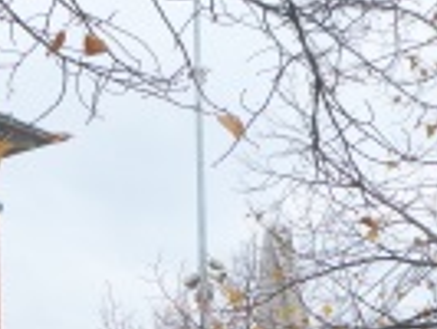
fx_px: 1327
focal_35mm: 105
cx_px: 66
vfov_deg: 13.2
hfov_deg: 18.5
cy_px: 520
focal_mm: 5.4
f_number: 3.5
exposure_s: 1/200
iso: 80
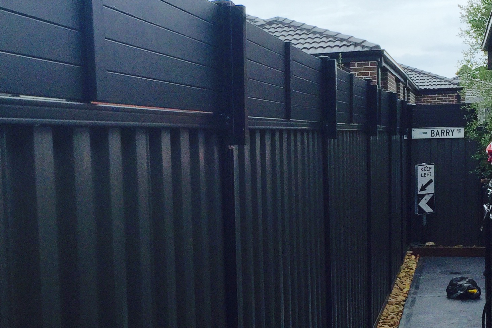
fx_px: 916
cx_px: 191
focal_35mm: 67
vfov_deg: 20.2
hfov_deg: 30.0
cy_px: 233
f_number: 2.2
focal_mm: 4.15
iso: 32
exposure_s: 1/3049
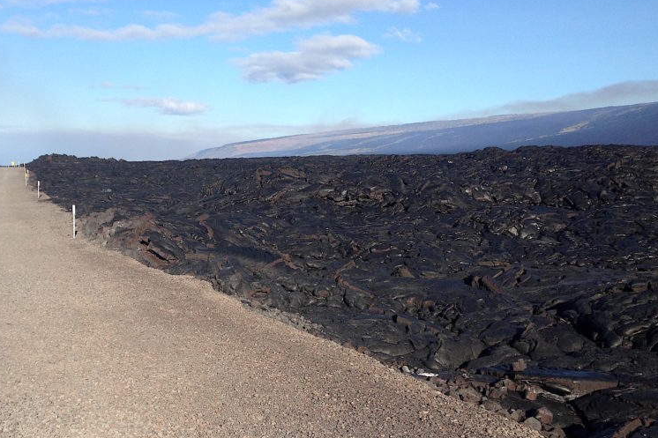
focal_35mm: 46
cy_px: 310
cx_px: 246
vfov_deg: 28.9
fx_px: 841
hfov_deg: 42.4
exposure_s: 1/1323
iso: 50
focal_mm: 4.12
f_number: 2.4
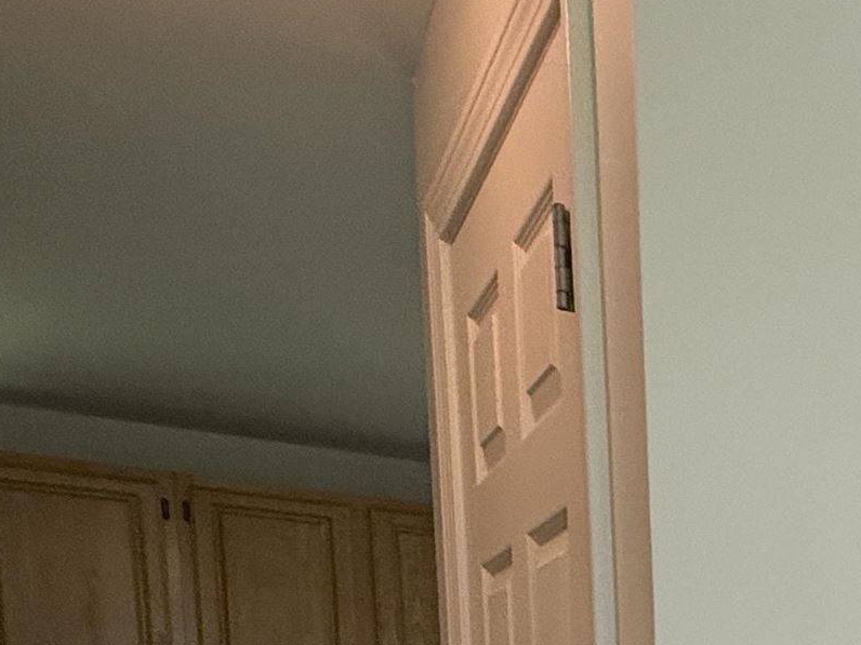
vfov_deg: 23.0
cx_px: 1388
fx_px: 1343
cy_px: 908
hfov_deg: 24.5
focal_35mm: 54
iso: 250
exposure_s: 1/120
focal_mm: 2.22
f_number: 2.2
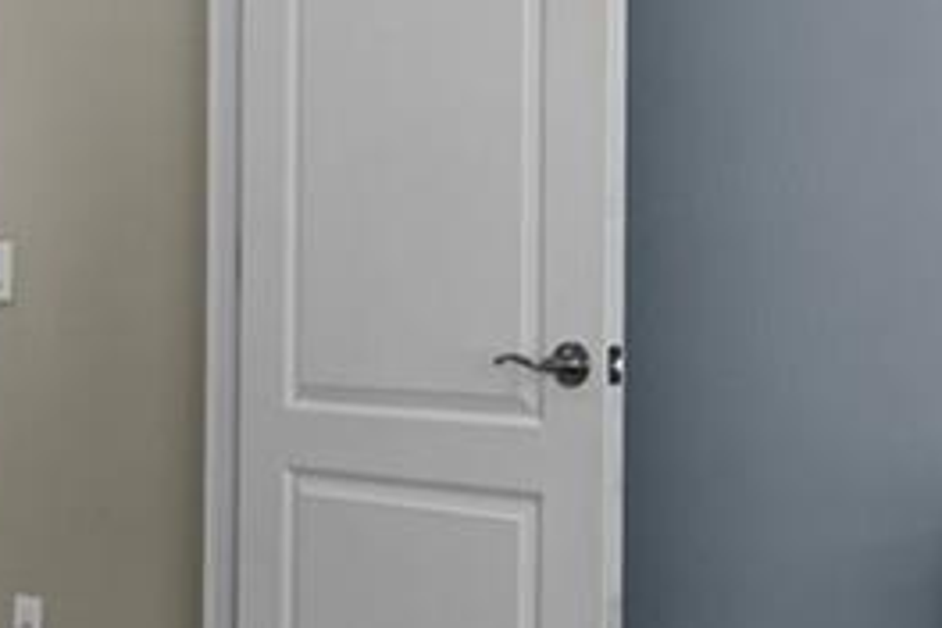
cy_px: 212
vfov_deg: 16.0
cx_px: -339
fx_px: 2224
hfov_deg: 21.3
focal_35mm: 85
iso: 250
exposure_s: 1/1.25
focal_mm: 14
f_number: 9
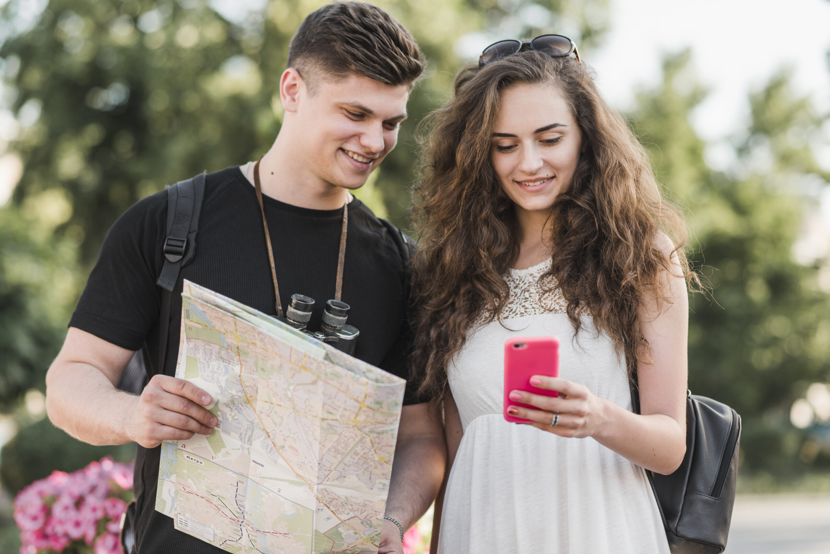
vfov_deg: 16.1
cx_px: 415
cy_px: 277
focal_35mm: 85
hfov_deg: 23.9
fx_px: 1960
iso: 160
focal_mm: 85
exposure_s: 1/500
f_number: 2.5
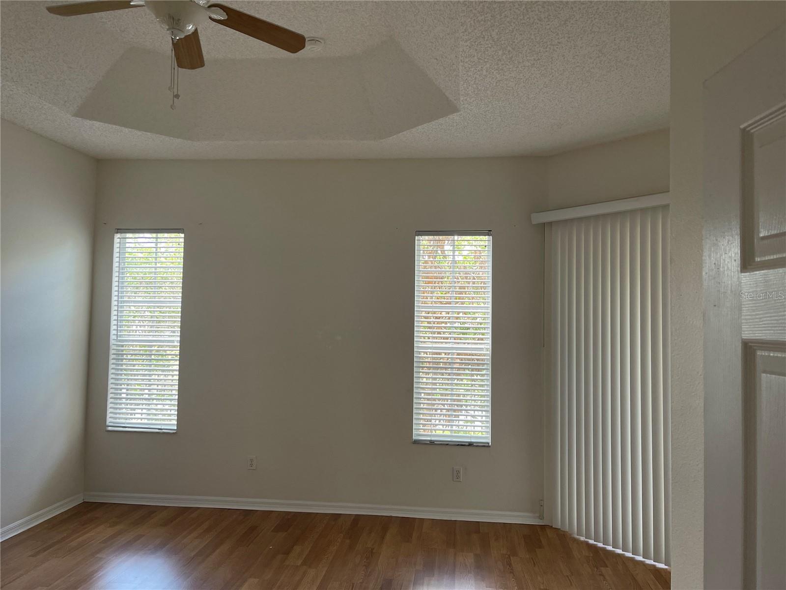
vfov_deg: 54.9
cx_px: 393
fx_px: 568
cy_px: 295
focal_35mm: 25
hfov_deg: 69.4
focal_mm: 5.1
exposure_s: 1/101
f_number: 1.6
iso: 125
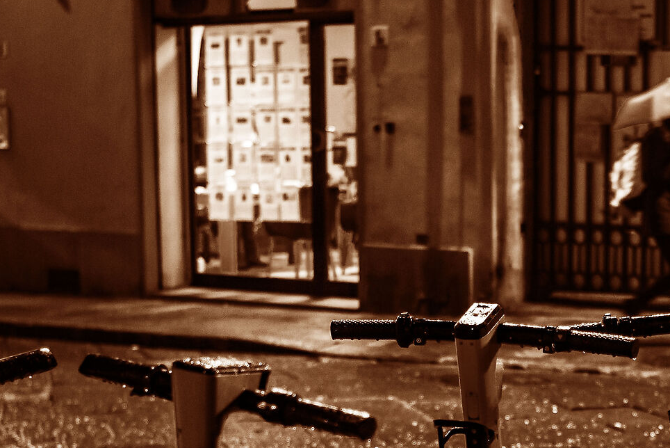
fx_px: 2086
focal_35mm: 112
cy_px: 452
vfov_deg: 12.1
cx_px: 484
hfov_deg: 18.2
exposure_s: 1/30
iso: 2000
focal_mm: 45
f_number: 2.8
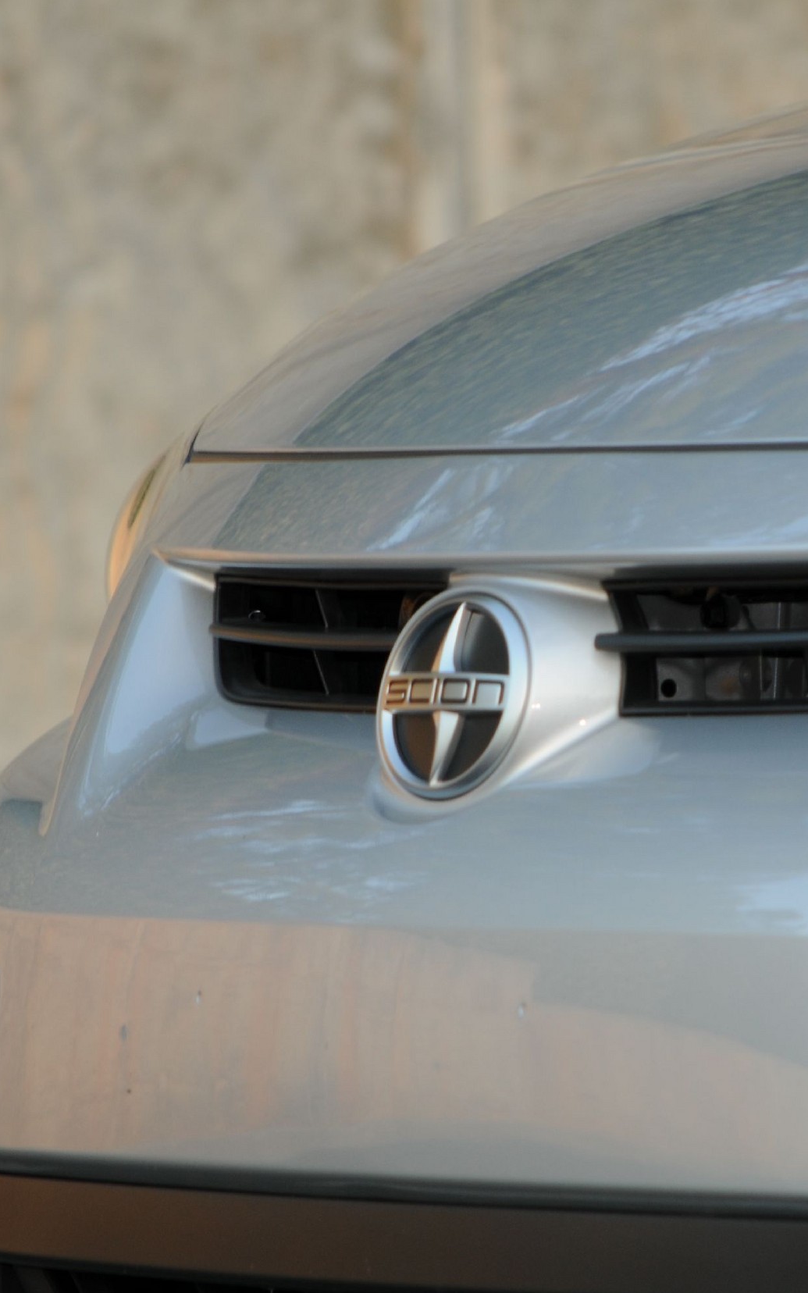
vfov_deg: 4.6
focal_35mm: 461
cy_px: 647
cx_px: 611
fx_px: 16242
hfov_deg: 2.8
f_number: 8
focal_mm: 200
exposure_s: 1/60
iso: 200
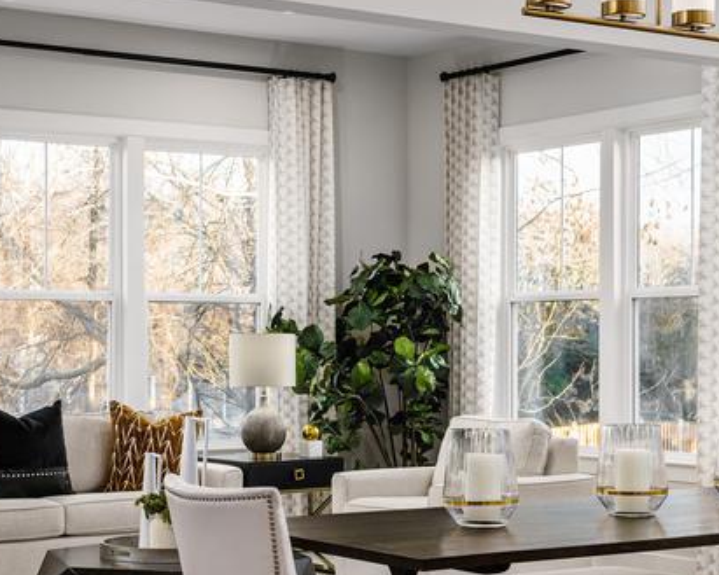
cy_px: 363
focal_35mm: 74
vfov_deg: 20.7
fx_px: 1575
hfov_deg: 25.7
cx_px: 300
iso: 200
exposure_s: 1/200
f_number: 9
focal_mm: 38
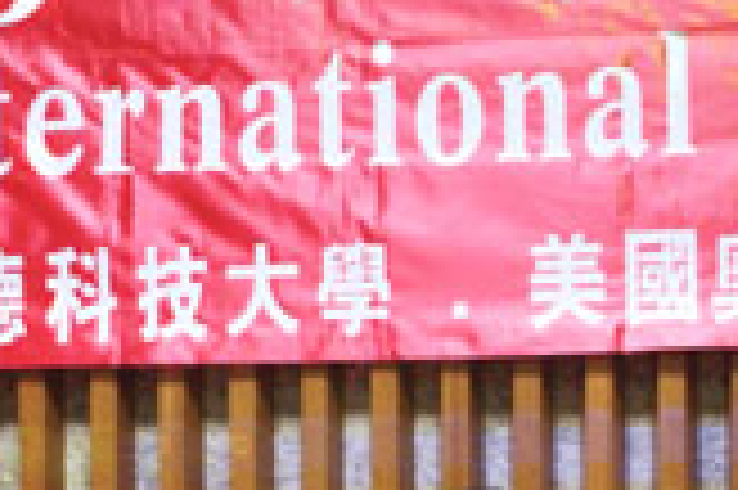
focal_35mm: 144
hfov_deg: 14.2
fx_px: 2957
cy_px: 672
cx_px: 432
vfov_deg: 9.3
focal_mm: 35
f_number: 5.6
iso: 400
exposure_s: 1/15
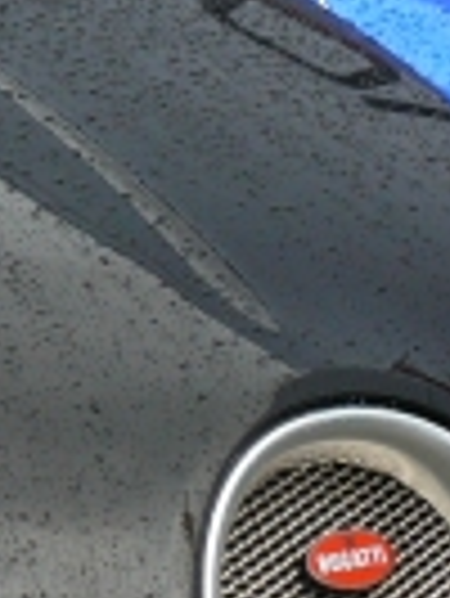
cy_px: 247
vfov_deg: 11.7
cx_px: -464
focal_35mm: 168
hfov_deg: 8.4
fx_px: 2907
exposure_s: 1/200
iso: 100
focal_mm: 7.4
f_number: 4
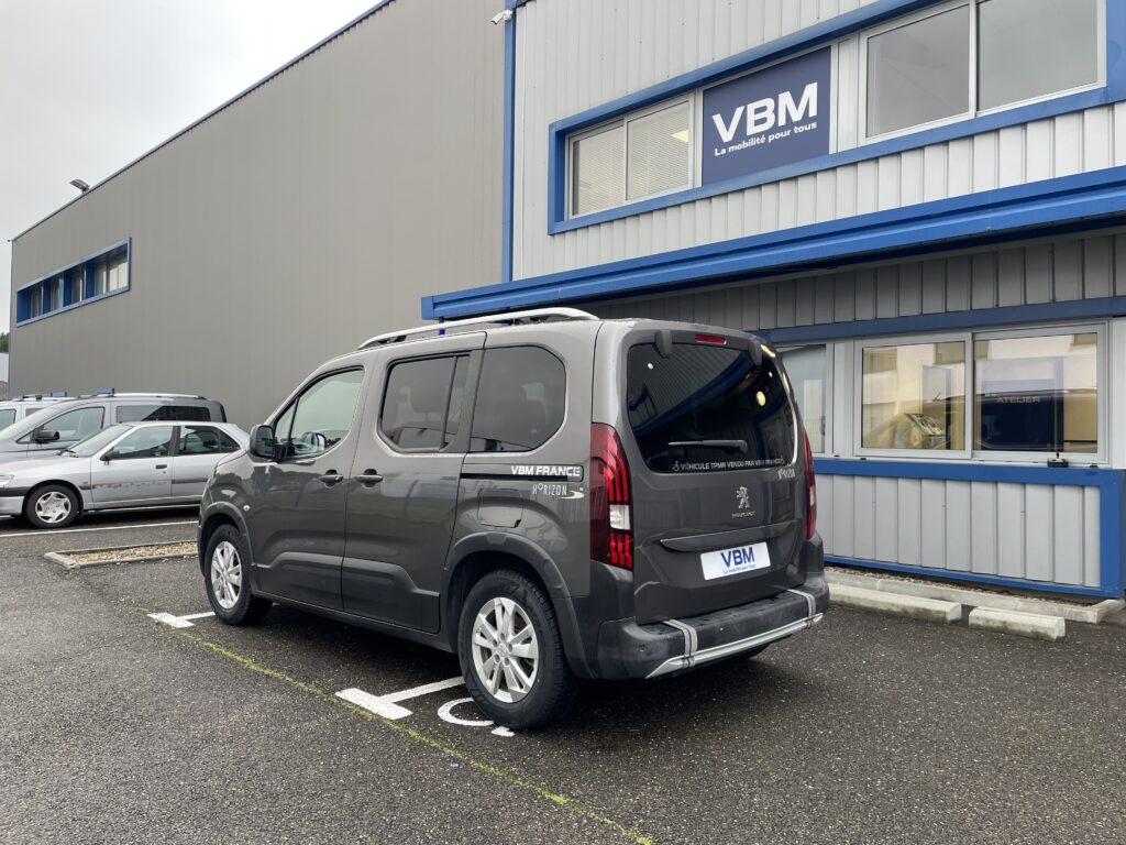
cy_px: 422
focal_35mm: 26
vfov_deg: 53.1
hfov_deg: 67.3
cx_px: 563
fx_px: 846
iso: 64
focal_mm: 4.2
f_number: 1.6
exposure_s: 1/121
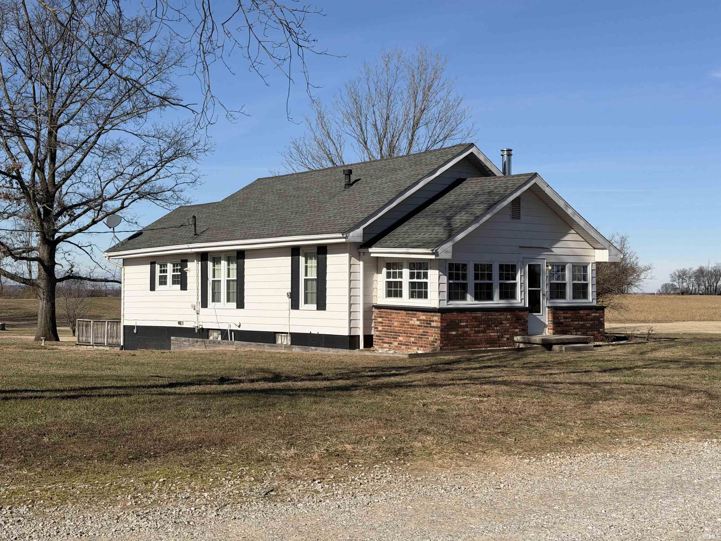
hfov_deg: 39.7
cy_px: 270
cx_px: 360
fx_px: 1000
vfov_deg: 30.3
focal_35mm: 48
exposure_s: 1/7874
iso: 80
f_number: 1.78
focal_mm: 6.76
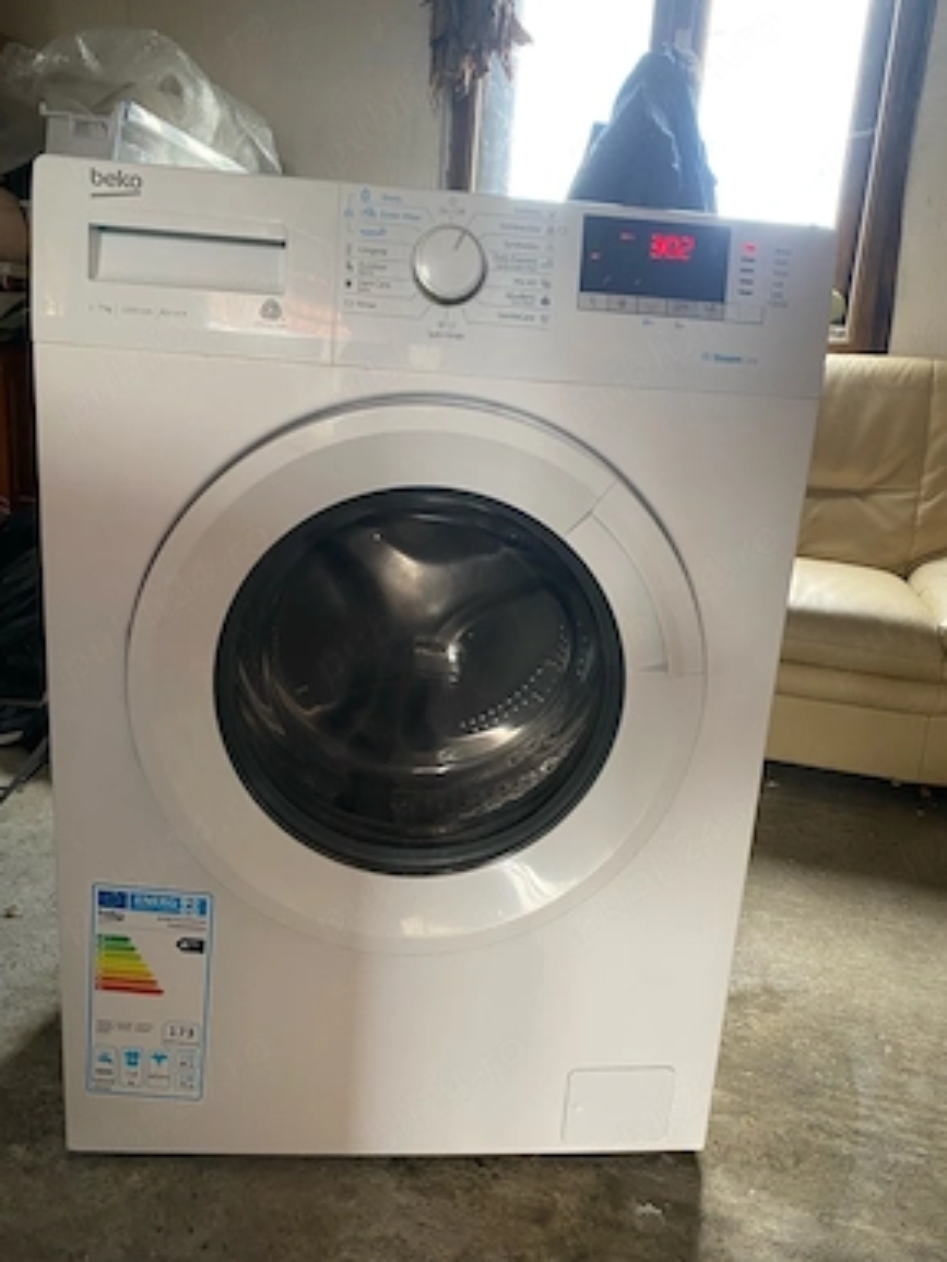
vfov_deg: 65.3
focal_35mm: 27
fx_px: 984
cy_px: 642
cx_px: 485
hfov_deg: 51.4
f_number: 1.8
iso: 125
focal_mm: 4.25
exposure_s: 1/67
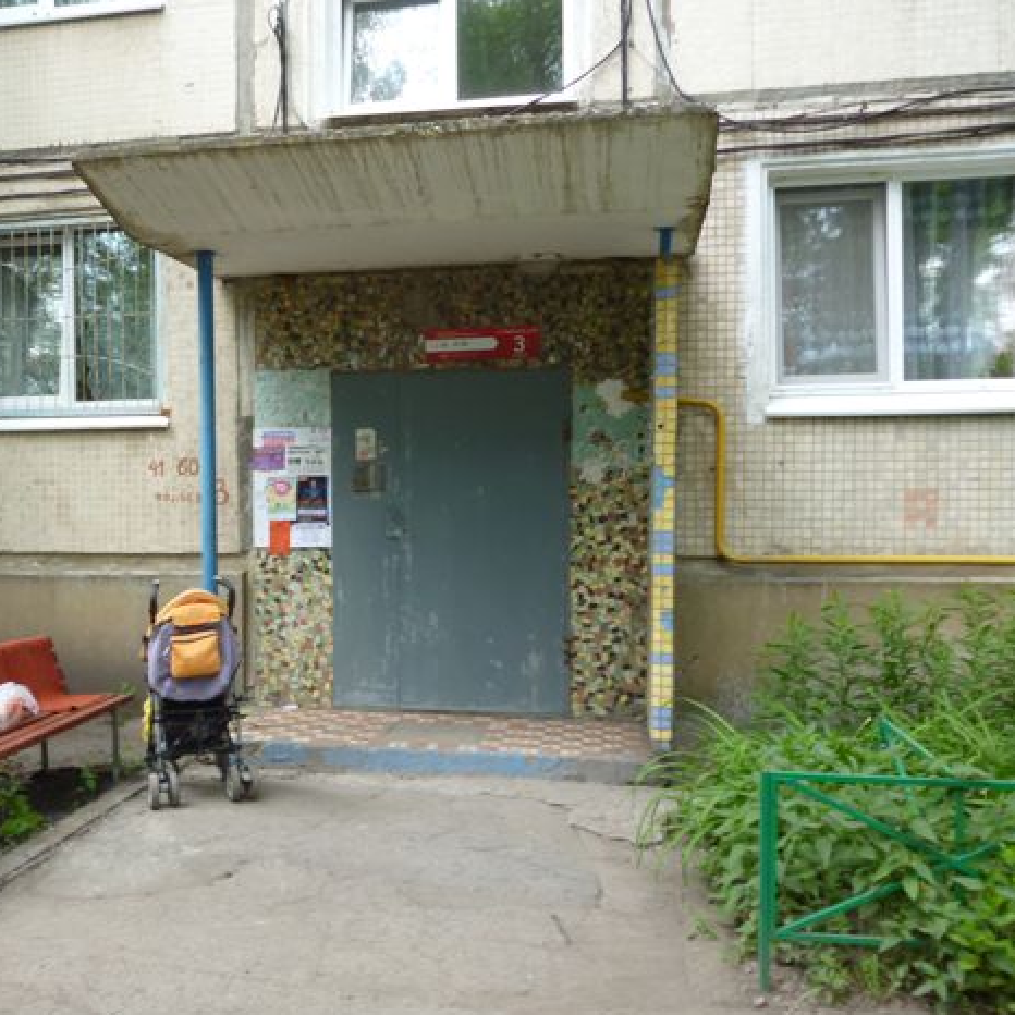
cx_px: 333
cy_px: 521
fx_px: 1128
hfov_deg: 47.6
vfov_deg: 48.4
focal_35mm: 34
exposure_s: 1/60
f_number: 3.1
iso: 100
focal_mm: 5
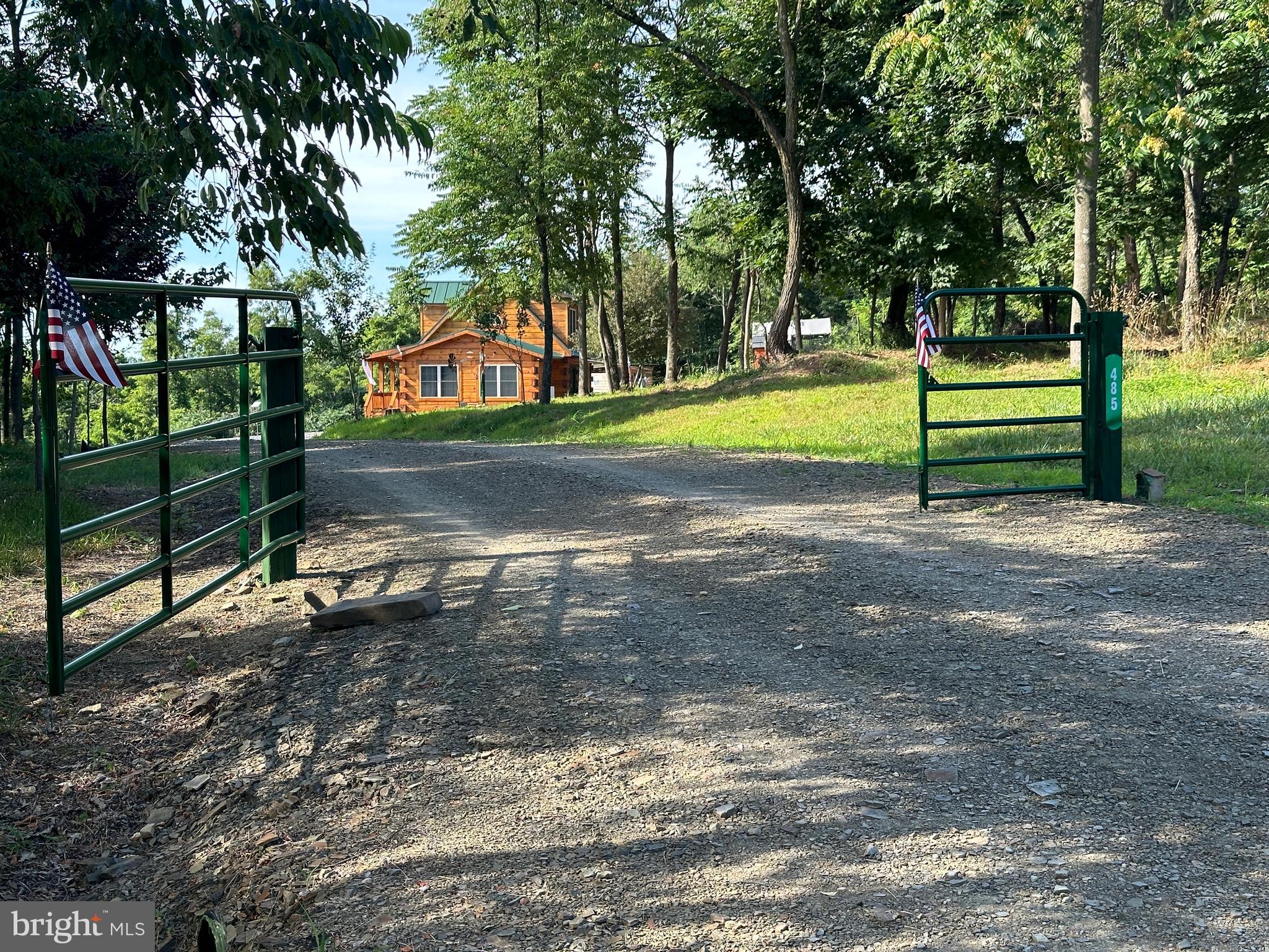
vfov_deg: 30.3
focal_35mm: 48
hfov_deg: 39.7
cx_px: 634
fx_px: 1760
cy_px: 476
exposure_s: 1/546
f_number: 1.78
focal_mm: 6.86
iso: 64
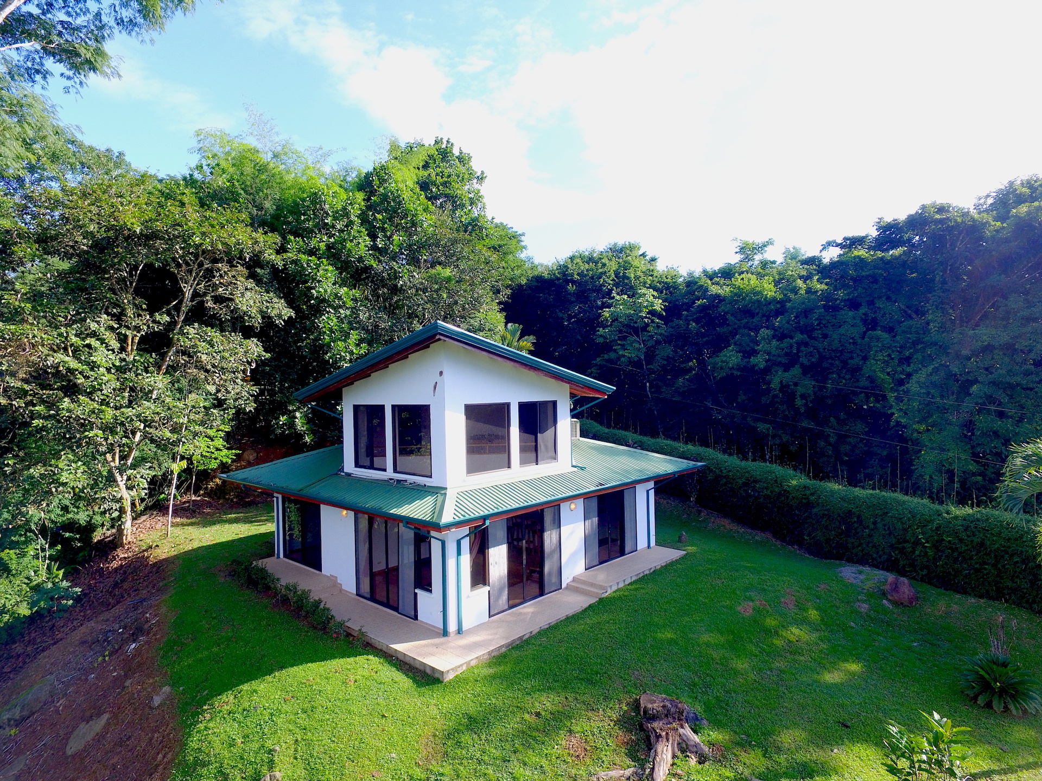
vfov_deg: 66.0
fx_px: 602
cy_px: 390
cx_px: 521
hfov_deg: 81.7
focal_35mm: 20
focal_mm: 3.61
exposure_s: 1/210
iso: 100
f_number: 2.8
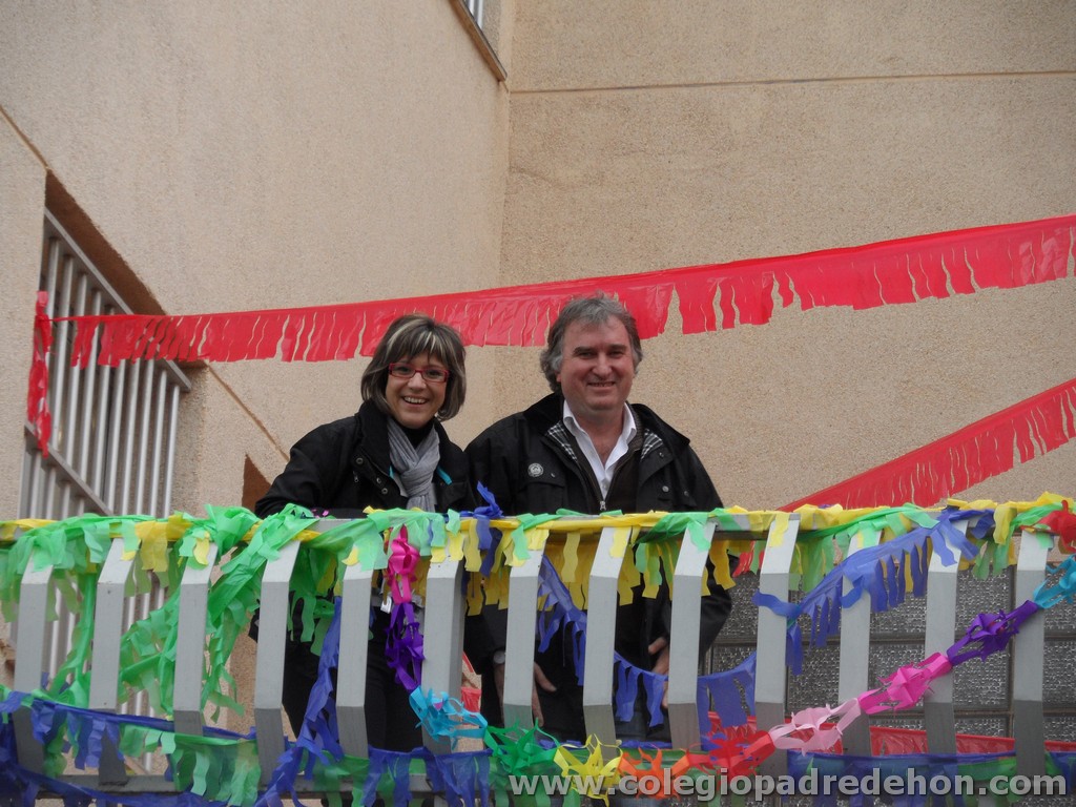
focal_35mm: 180
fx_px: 5595
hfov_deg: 11.0
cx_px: 538
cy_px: 404
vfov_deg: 8.2
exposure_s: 1/90
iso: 100
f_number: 4.4
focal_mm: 29.7
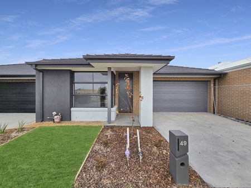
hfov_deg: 106.2
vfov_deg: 89.9
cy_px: 94
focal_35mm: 13
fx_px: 94
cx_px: 126
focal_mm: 2.2
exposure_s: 1/688
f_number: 2.2
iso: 50
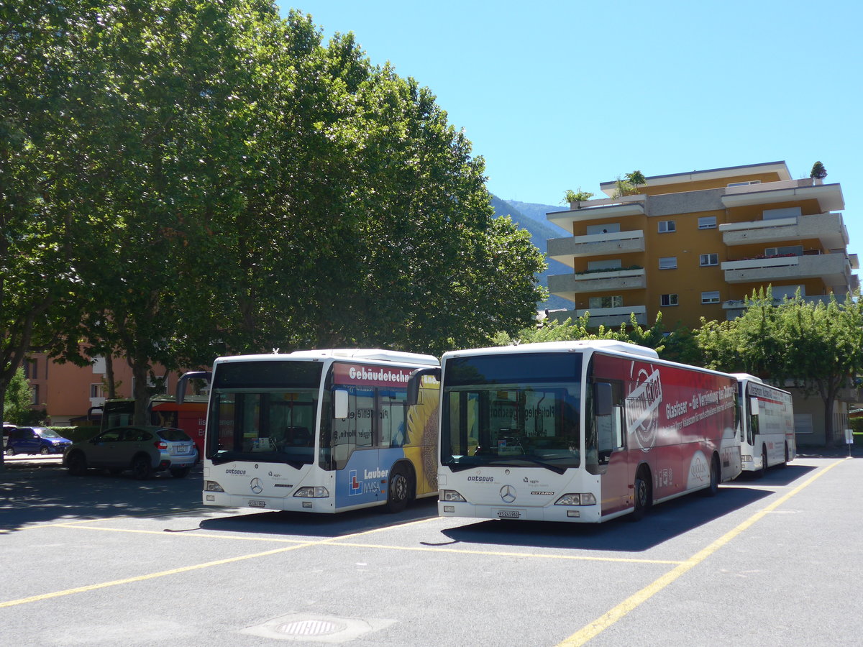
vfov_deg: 36.8
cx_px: 432
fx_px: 972
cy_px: 324
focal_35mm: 39
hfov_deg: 47.9
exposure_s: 1/800
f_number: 2.8
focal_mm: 8
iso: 80
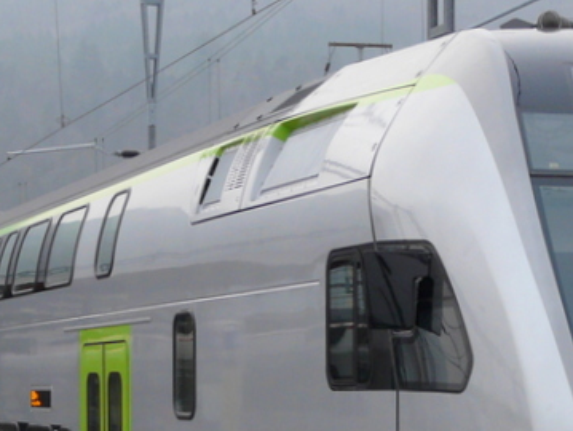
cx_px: 369
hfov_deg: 15.4
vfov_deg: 11.5
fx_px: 2121
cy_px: 418
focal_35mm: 128
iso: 100
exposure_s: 1/50
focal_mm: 7.5
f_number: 3.2
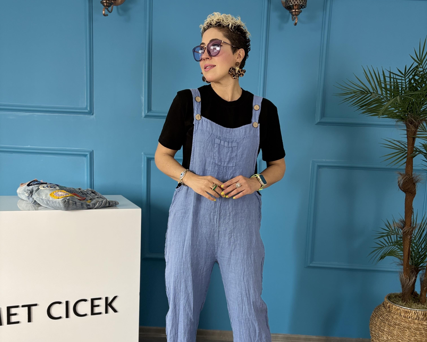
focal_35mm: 34
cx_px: 214
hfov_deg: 52.8
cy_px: 212
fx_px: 430
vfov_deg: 43.1
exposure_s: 1/76
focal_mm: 5.96
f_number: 1.6
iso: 125
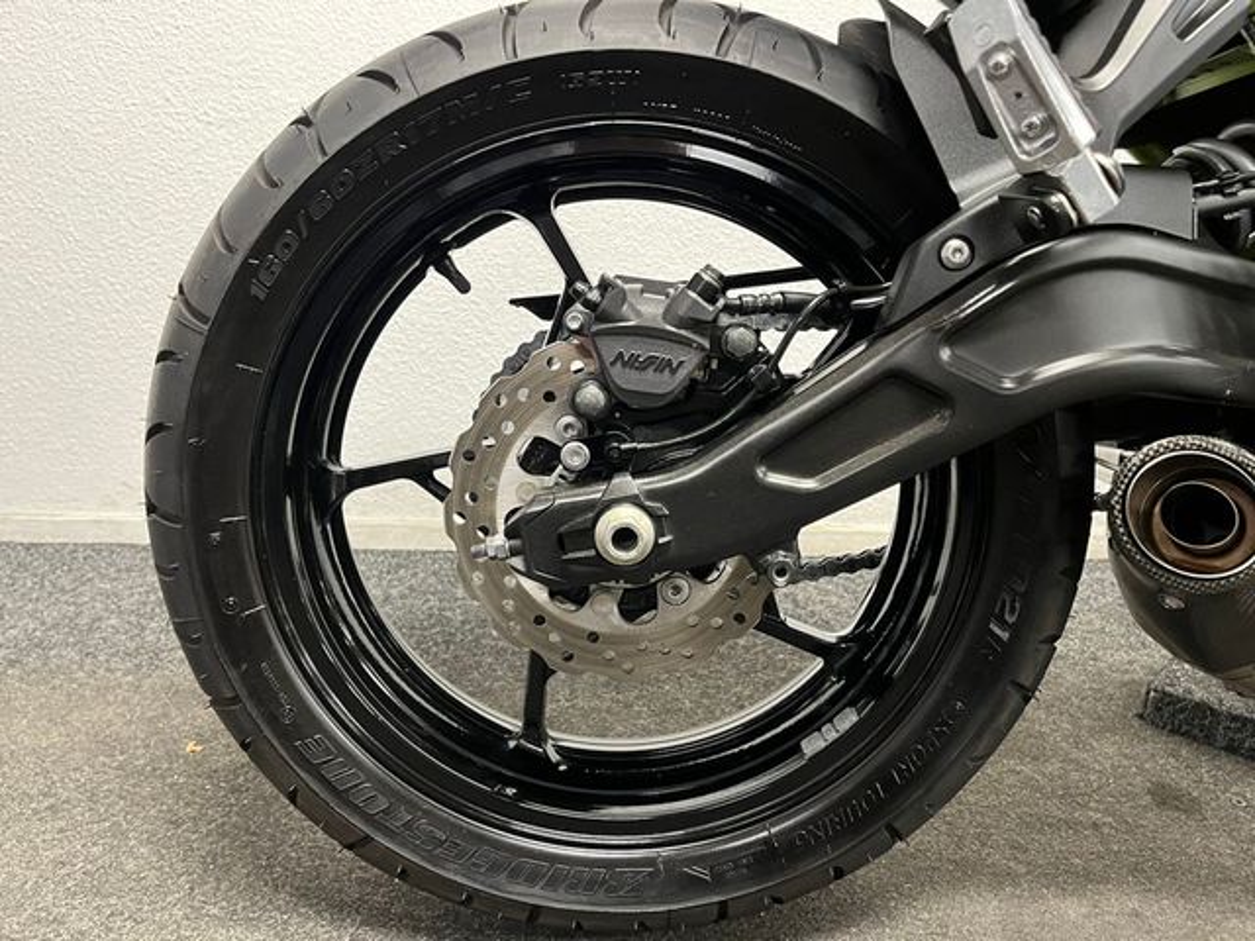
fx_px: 943
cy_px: 470
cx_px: 628
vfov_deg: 53.1
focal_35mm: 26
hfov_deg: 67.3
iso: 400
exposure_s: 1/33
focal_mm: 5.1
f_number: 1.6
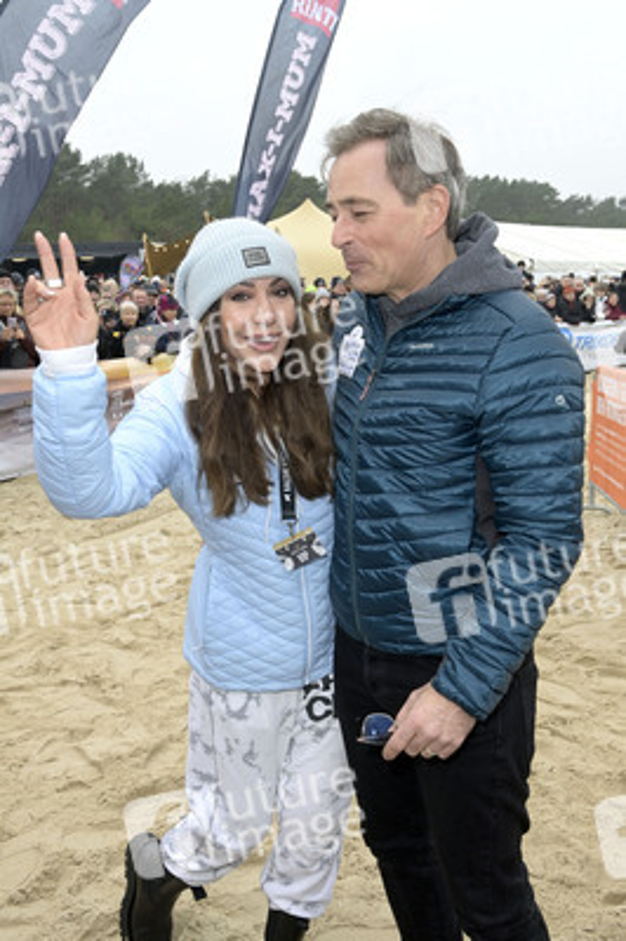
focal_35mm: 32
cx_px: 313
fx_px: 836
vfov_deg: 58.8
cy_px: 470
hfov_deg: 41.0
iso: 640
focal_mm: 32
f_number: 11
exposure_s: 1/200
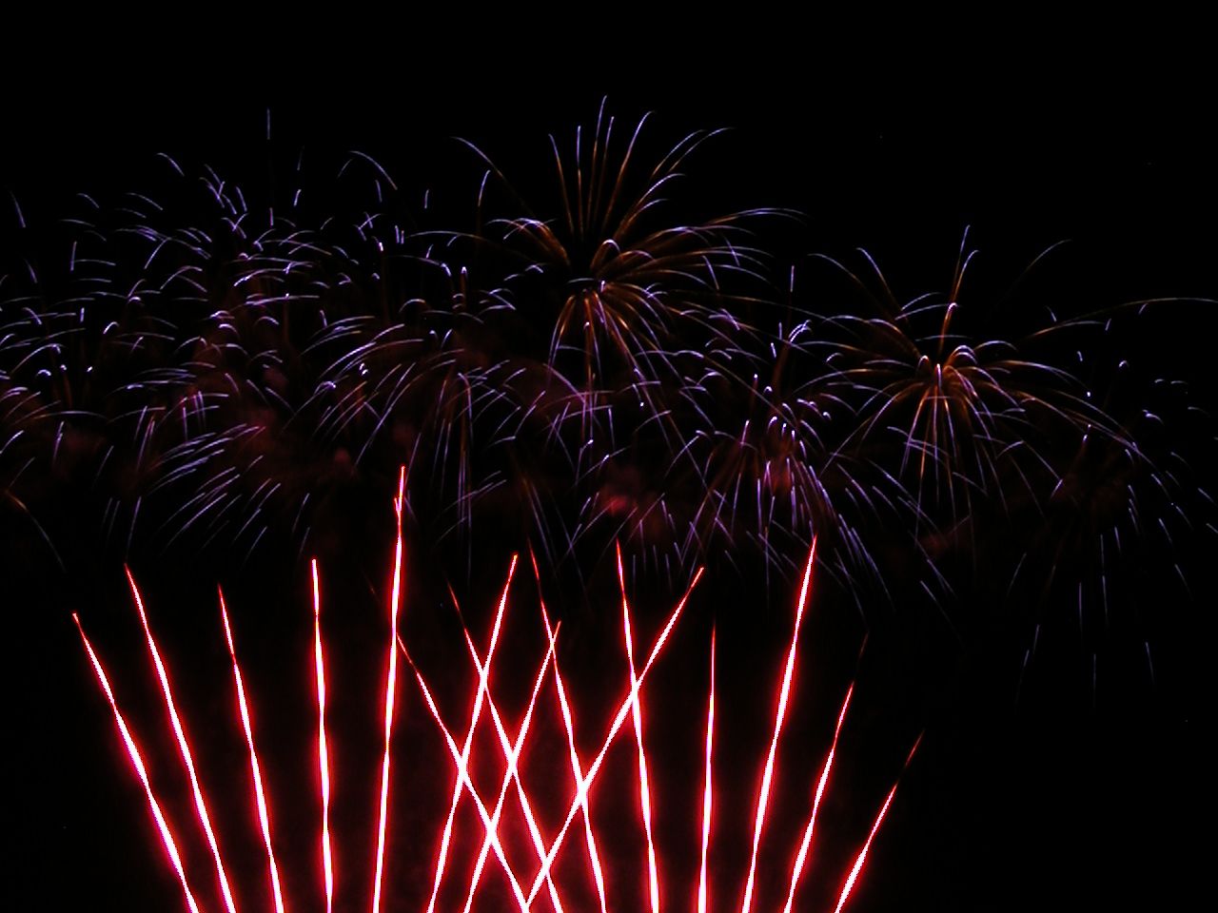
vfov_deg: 40.7
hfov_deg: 52.6
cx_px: 609
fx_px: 1232
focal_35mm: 35
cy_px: 456
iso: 100
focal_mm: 8.9
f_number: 8
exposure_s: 2
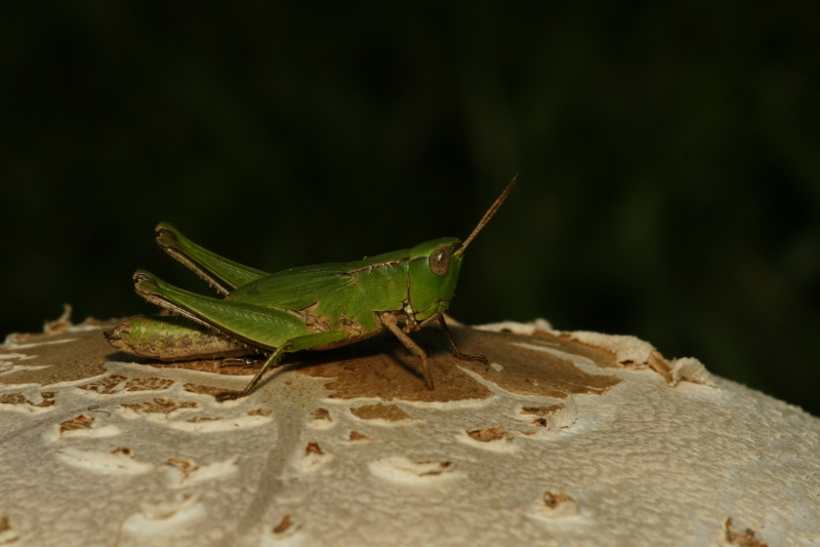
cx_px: 410
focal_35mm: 150
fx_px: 3416
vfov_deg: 9.1
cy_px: 274
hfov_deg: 13.7
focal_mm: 100
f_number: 14
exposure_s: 1/250
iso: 200
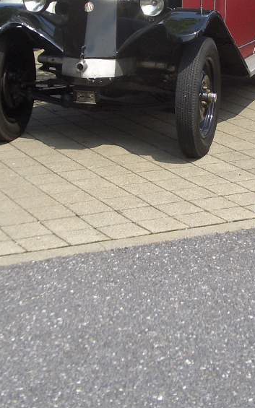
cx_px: 148
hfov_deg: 15.5
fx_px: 934
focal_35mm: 84
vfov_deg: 24.4
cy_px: 103
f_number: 4.3
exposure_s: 1/320
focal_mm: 5.8
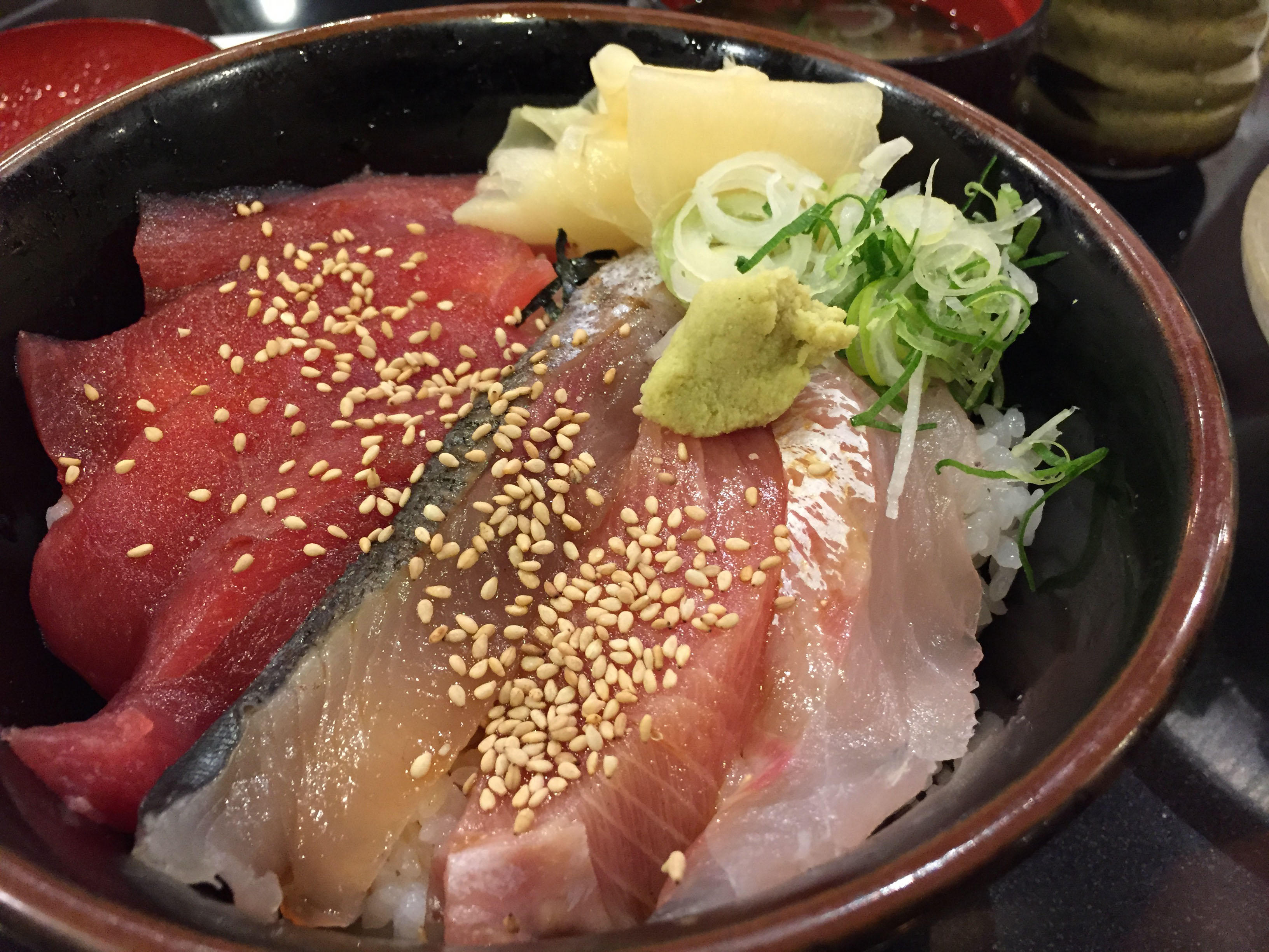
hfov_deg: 61.7
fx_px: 1063
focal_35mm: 29
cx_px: 634
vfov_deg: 48.2
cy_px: 476
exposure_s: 1/24
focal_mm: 4.2
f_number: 2.2
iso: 250
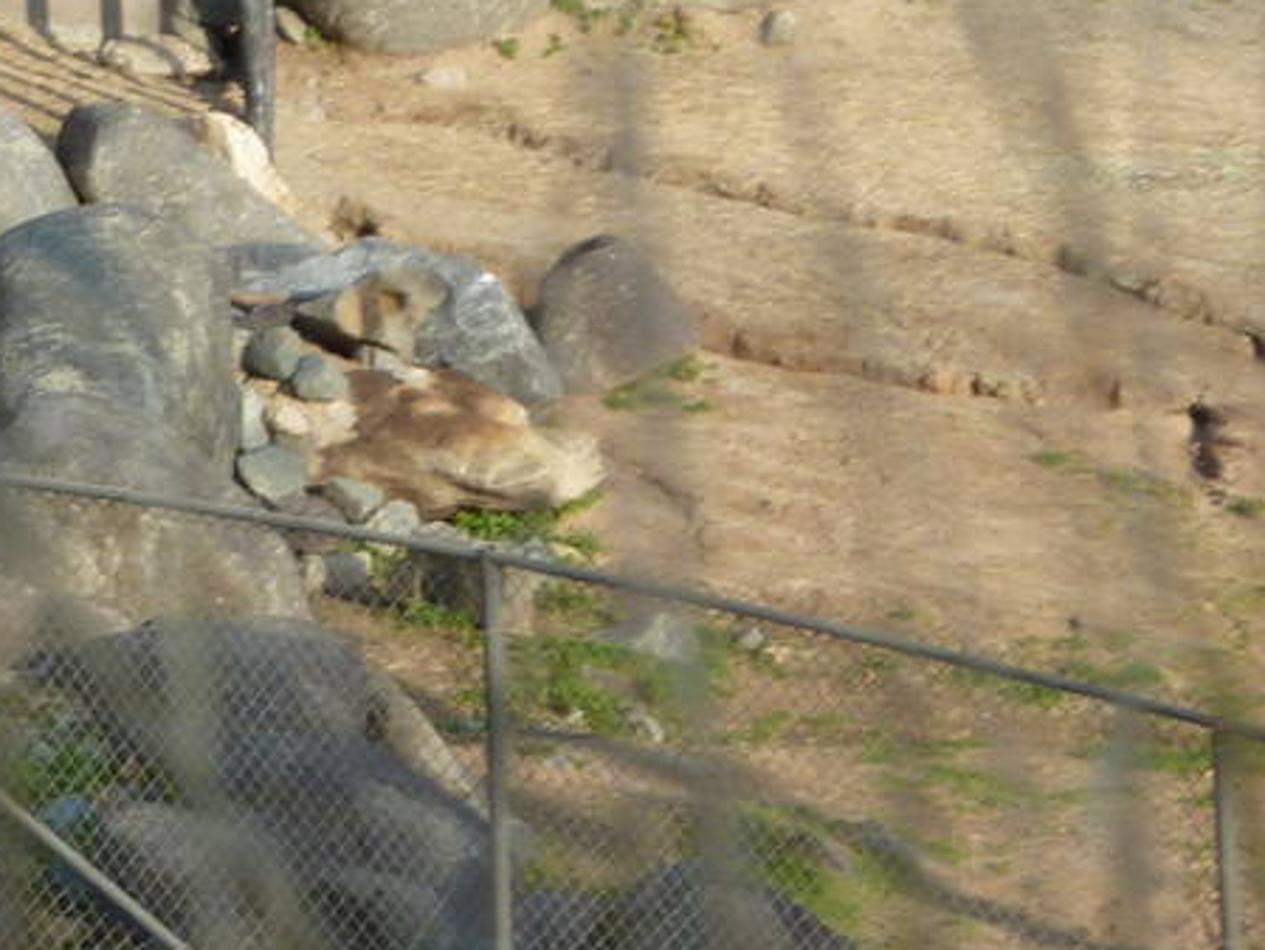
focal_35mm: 488
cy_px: 214
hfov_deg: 4.0
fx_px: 17838
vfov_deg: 3.0
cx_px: -896
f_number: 4.5
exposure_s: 1/250
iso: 80
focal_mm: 22.5
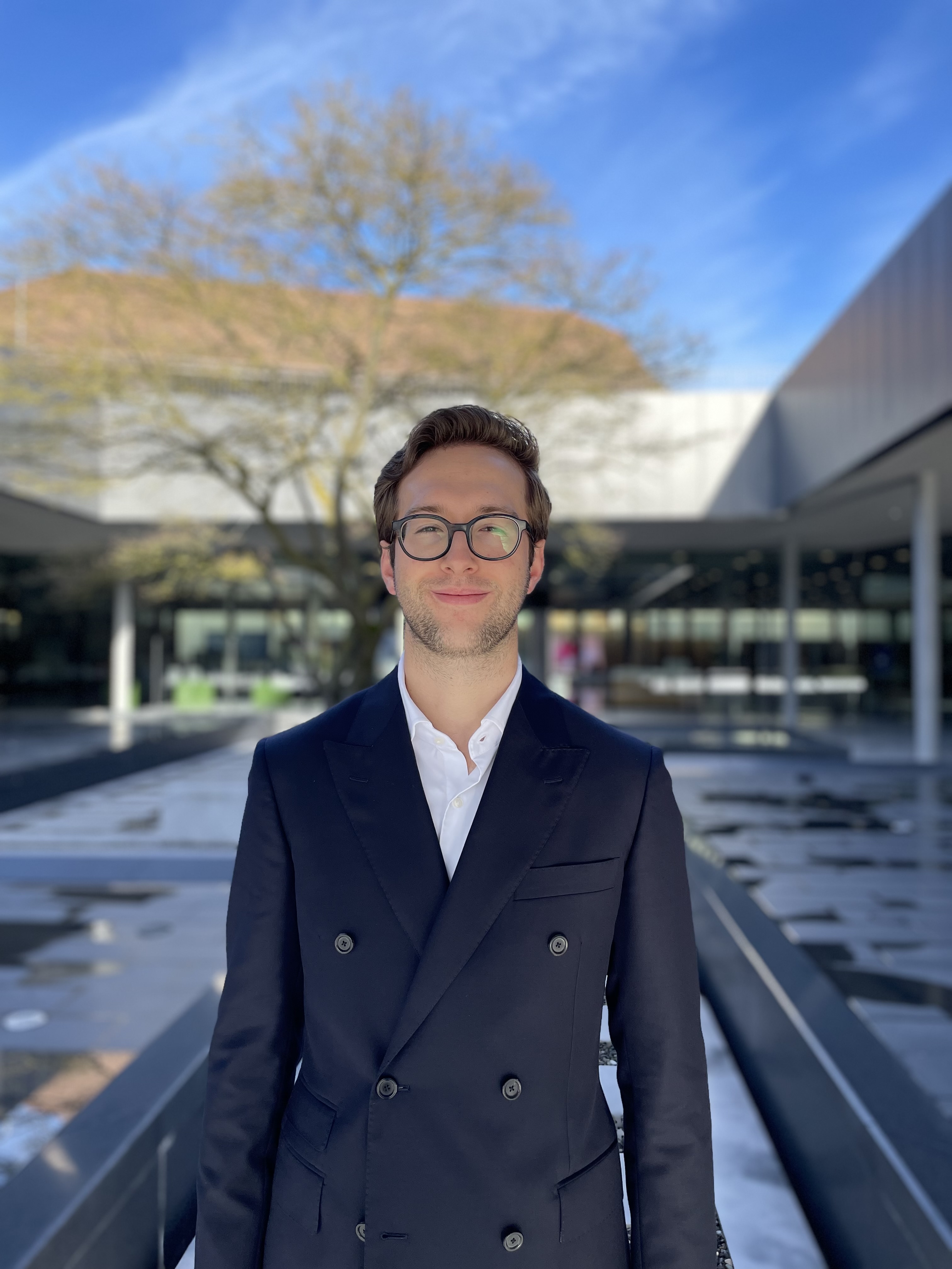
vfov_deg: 67.3
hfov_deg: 53.1
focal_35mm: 26
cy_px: 634
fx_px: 953
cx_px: 476
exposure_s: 1/1125
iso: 50
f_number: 1.6
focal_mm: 4.2
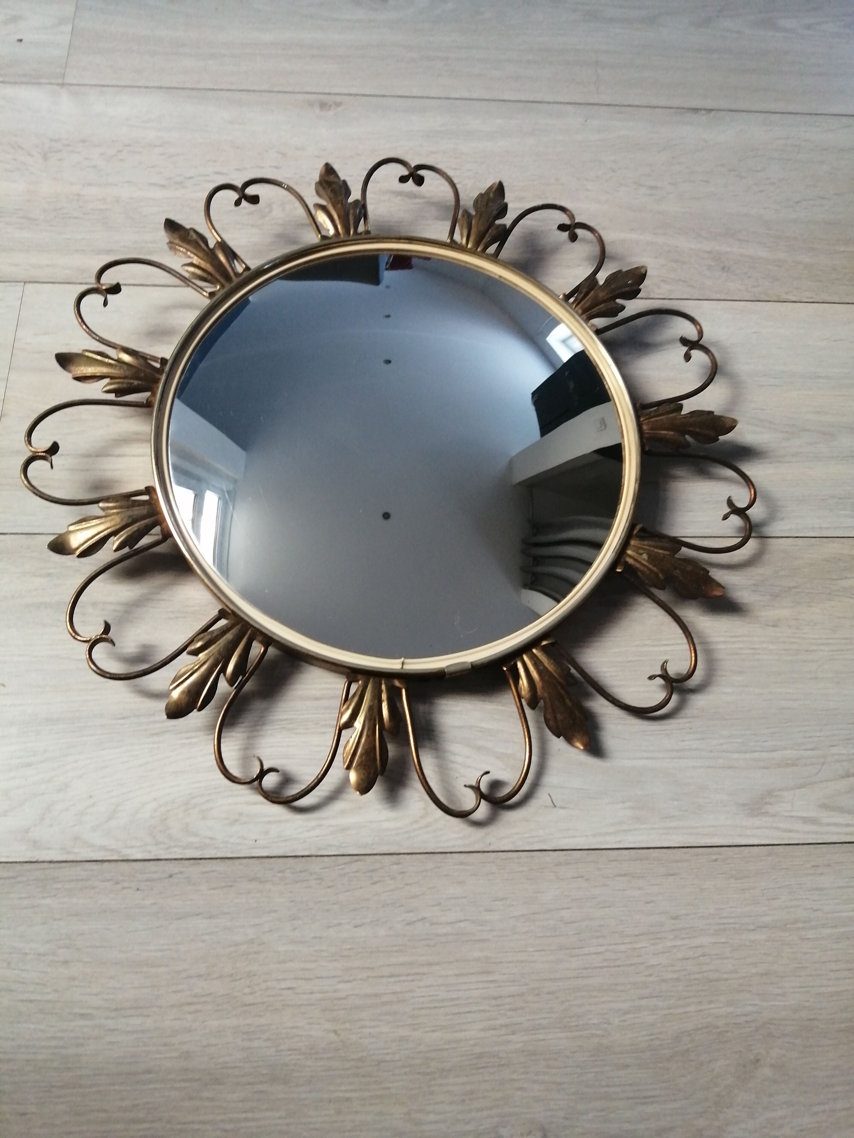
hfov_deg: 53.1
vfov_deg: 67.3
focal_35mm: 26
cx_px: 427
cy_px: 569
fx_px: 855
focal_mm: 3.46
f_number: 1.8
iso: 125
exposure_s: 1/33.3
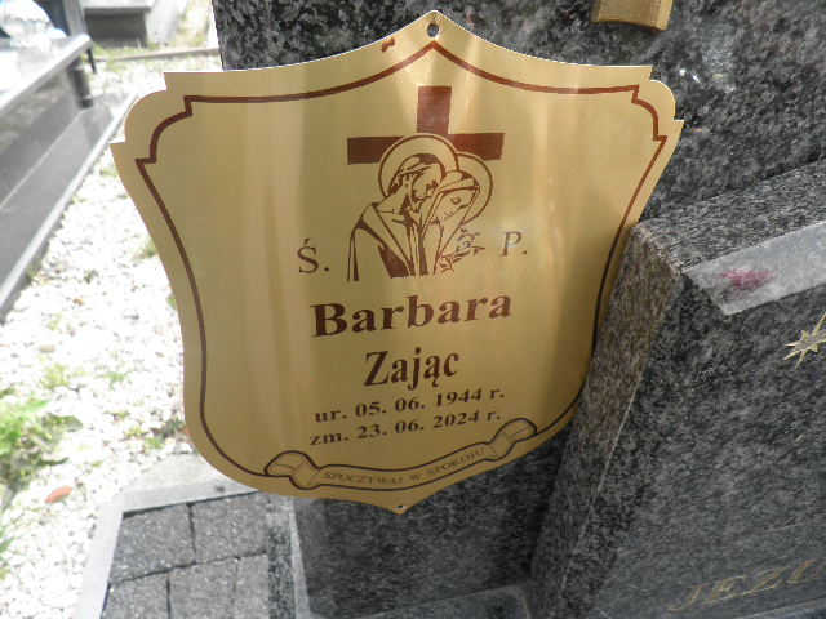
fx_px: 573
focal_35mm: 24
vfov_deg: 56.8
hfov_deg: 71.6
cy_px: 310
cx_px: 413
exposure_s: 1/160
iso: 64
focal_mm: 4.3
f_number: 3.3
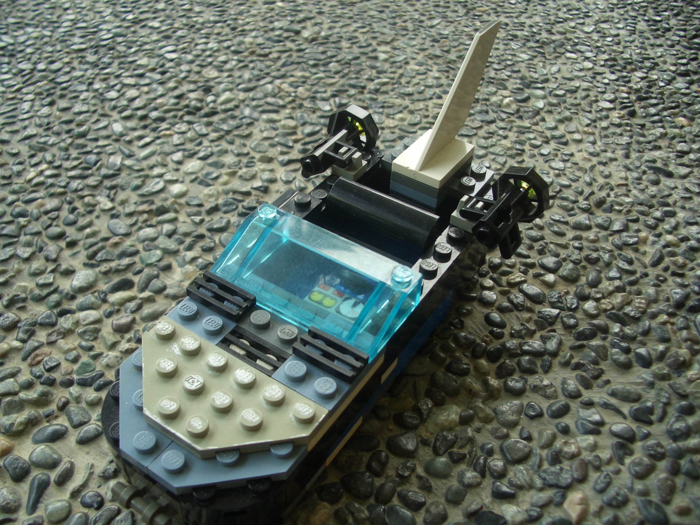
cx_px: 350
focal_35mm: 35
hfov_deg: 52.6
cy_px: 262
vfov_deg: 40.7
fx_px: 708
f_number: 2.6
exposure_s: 1/125
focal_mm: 5.8
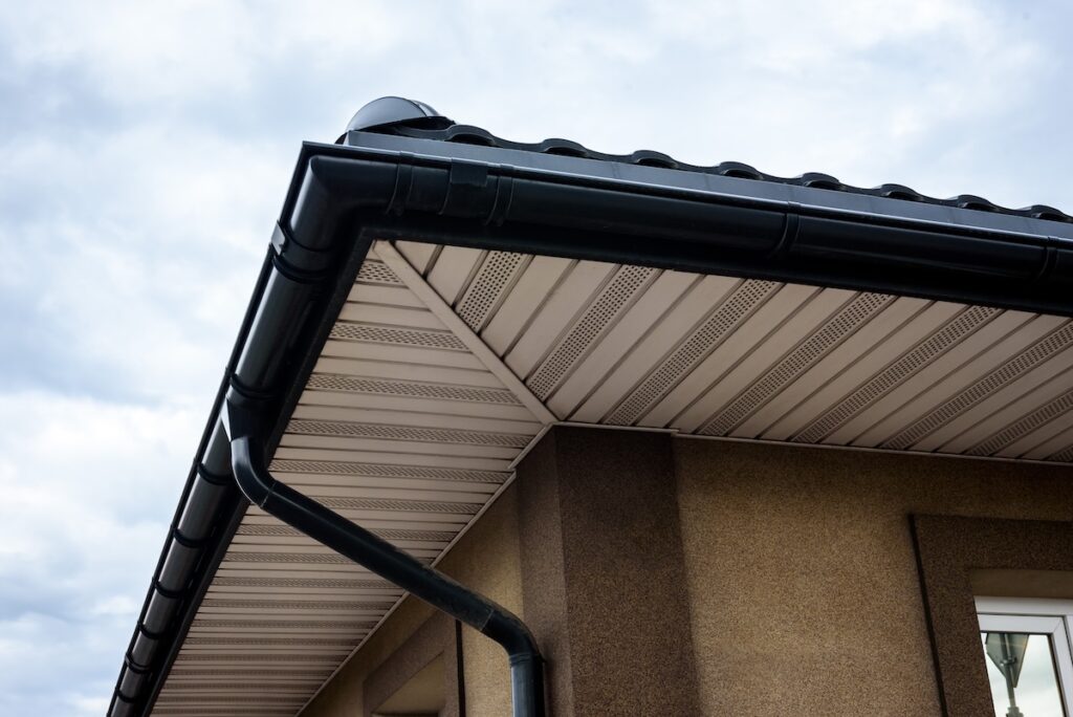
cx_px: 536
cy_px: 358
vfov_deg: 28.1
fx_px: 1431
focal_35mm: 48
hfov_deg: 41.1
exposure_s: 1/250
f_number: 9
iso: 320
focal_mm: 48
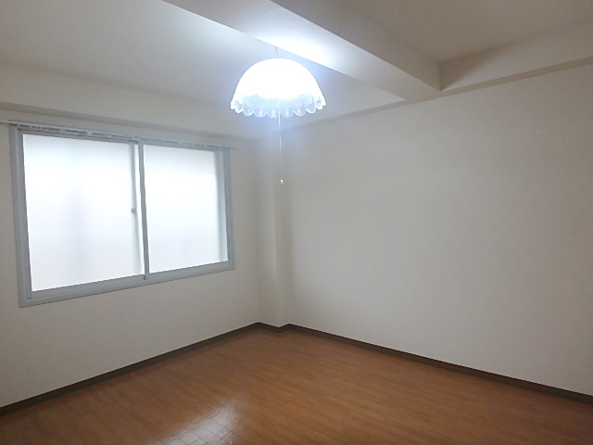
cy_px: 222
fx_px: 360
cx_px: 296
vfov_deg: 63.4
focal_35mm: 21
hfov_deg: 79.0
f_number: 3.5
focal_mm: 3.7
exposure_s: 1/60
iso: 160
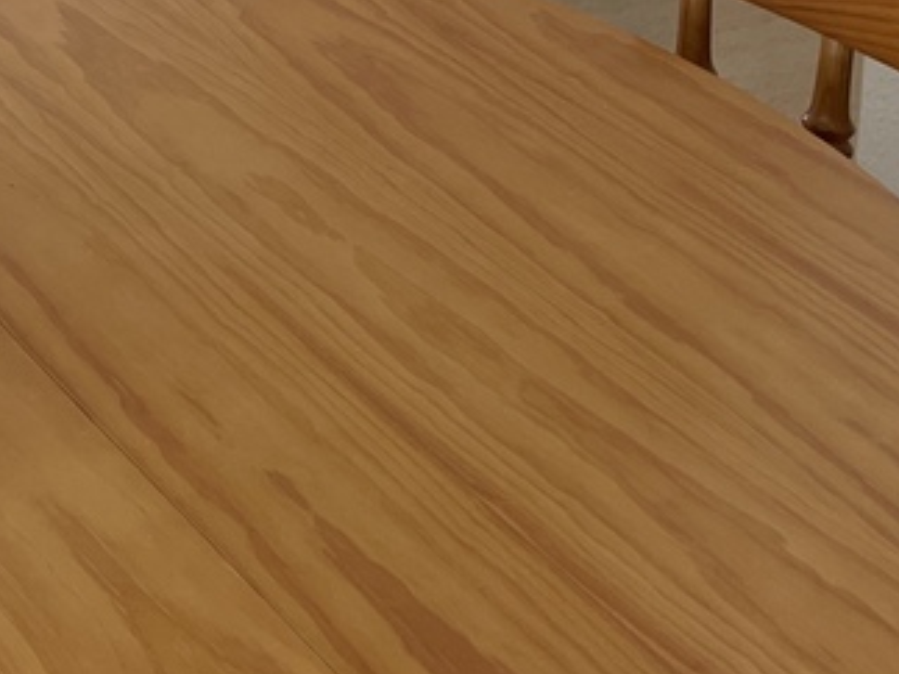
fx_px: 2674
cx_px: -253
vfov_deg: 12.8
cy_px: -604
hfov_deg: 17.9
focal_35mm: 103
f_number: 1.6
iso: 40
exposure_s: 1/121
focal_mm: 4.2
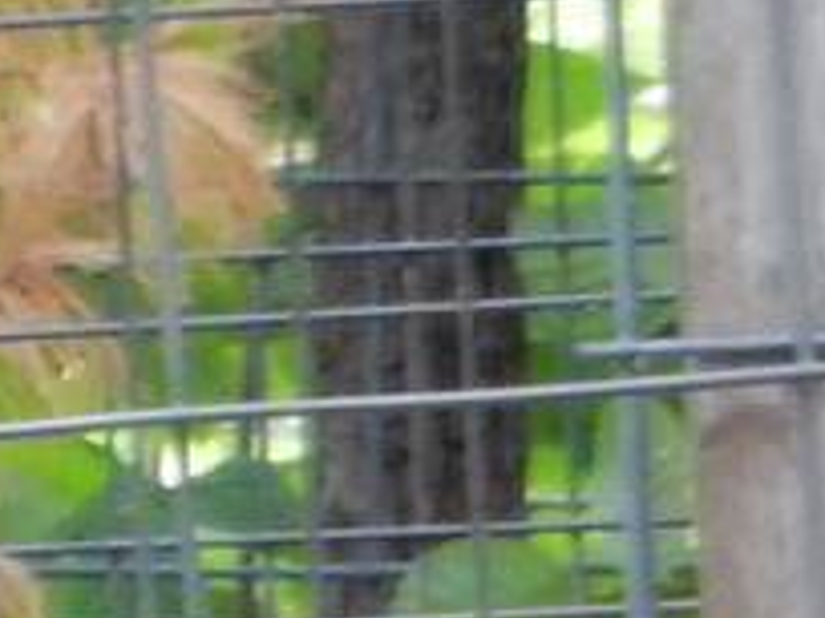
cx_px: -692
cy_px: 897
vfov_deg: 0.3
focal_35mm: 4314
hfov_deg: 0.5
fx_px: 102815
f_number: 6.3
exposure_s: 1/60
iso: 400
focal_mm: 99
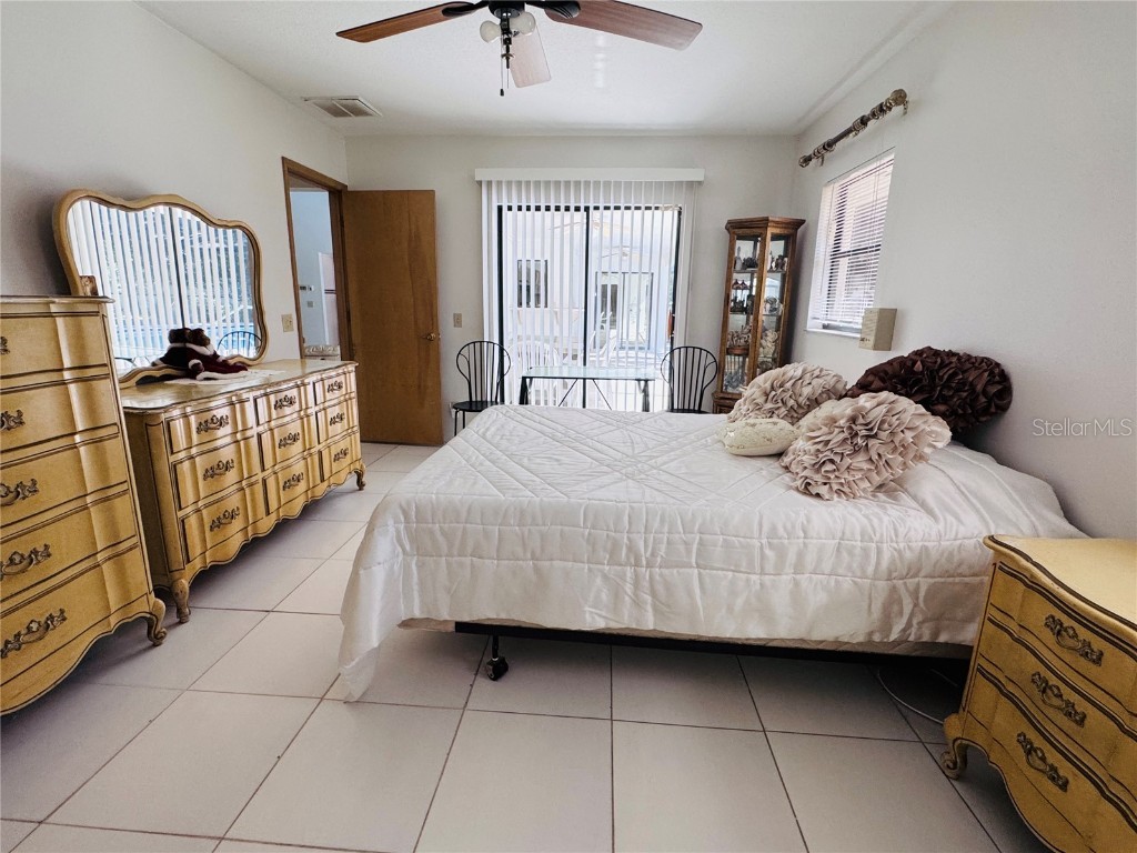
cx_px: 568
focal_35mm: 14
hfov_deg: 102.1
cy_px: 426
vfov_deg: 85.7
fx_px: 460
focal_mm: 2.22
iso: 160
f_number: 2.2
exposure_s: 1/120
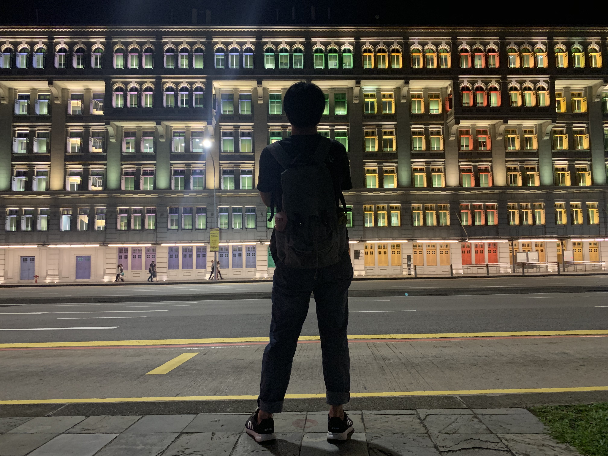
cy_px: 228
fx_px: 457
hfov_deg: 67.3
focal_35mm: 26
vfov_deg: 53.1
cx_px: 304
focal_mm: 4.25
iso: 320
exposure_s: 1/25
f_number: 1.8
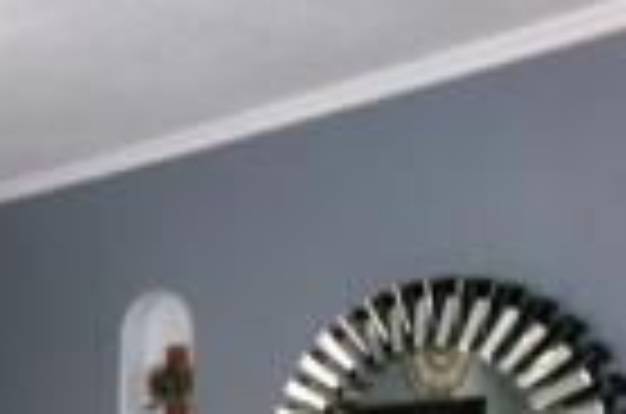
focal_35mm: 72
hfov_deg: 24.9
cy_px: 522
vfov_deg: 17.8
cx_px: -162
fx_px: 1249
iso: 200
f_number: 3.7
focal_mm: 4.3
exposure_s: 1/34
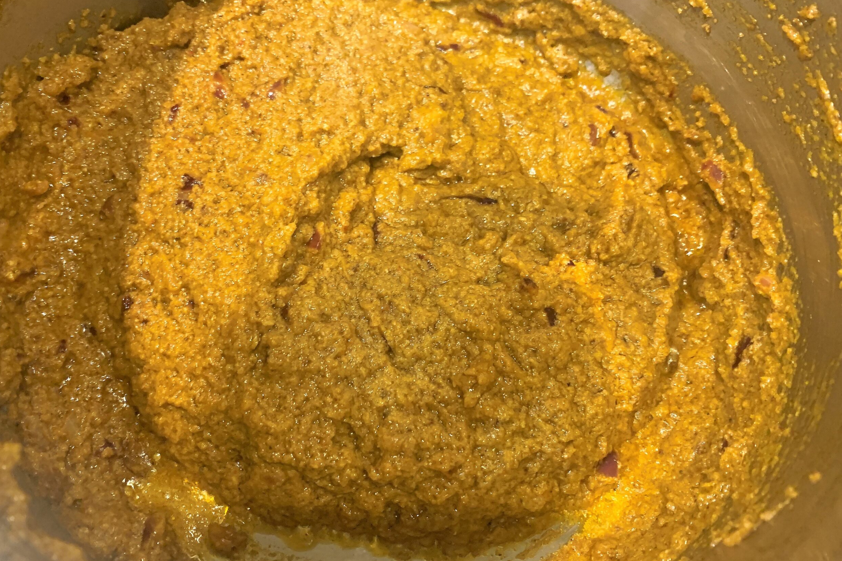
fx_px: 655
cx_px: 412
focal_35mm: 28
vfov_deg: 46.4
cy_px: 257
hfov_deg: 65.5
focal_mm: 4.25
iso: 320
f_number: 1.8
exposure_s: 1/25
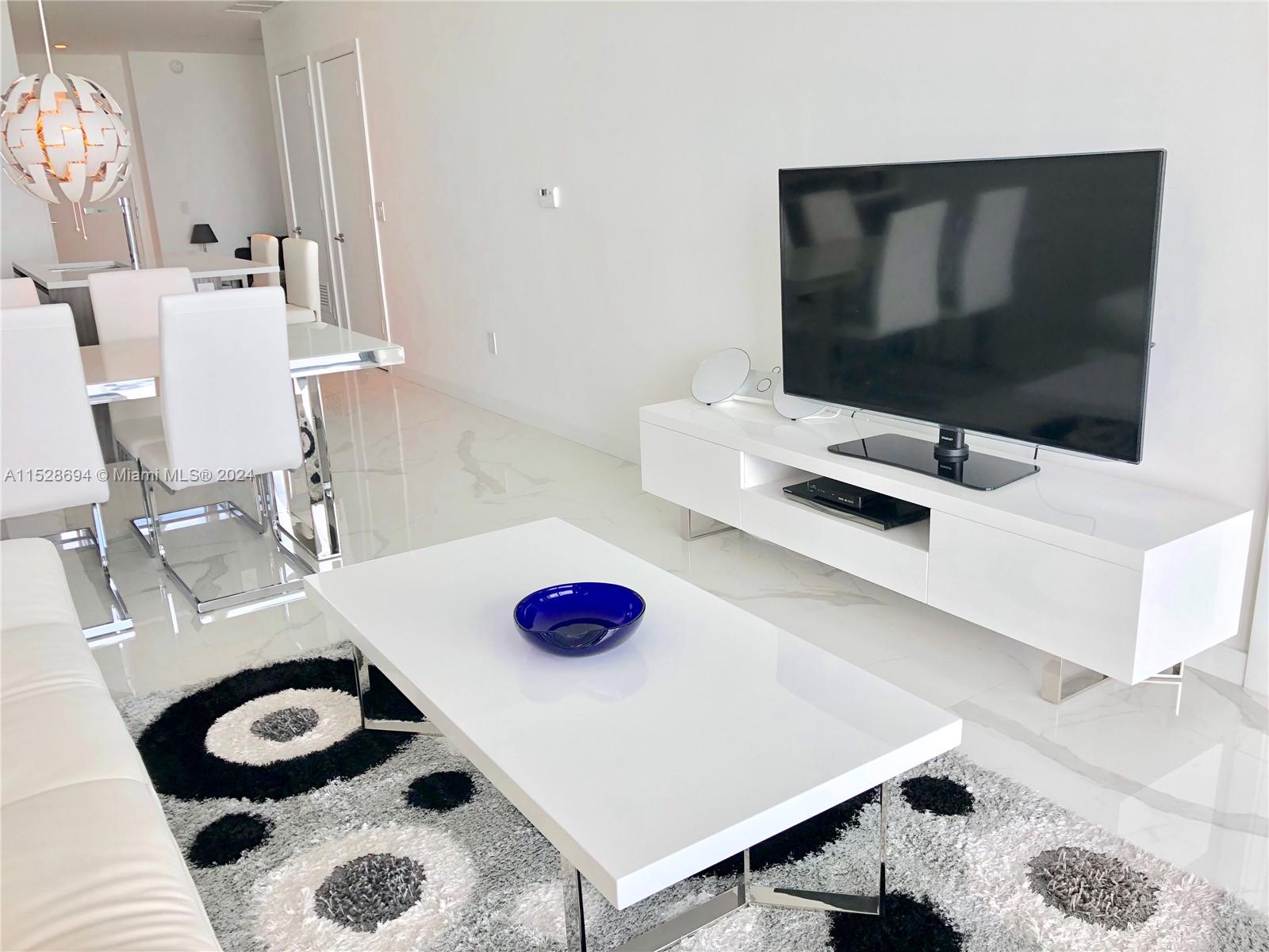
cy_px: 476
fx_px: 1026
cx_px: 634
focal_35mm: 28
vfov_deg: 49.7
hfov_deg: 63.4
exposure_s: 1/120
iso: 25
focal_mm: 4
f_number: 1.8
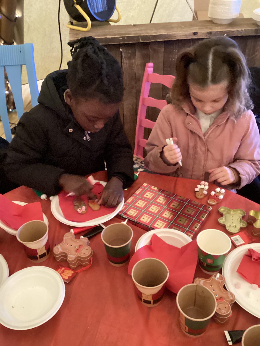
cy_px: 173
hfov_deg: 45.4
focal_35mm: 31
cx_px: 130
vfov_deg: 58.4
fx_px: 310
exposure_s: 1/15
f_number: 2.4
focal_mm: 3.3
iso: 800
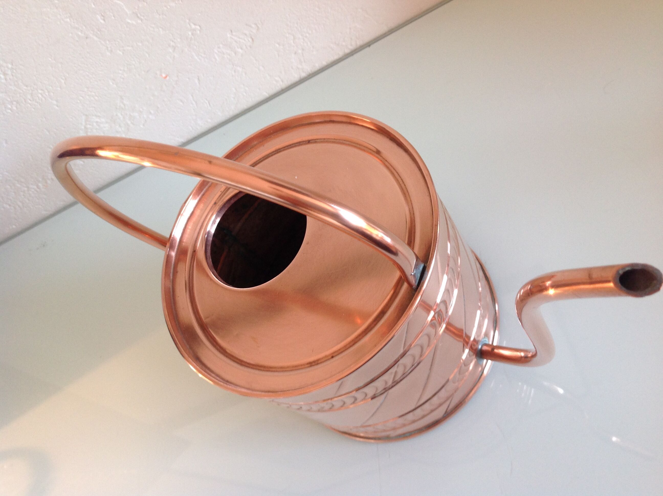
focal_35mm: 35
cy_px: 248
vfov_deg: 40.6
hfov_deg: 52.7
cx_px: 332
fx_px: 669
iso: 80
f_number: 2.4
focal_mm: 4.28
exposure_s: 1/15
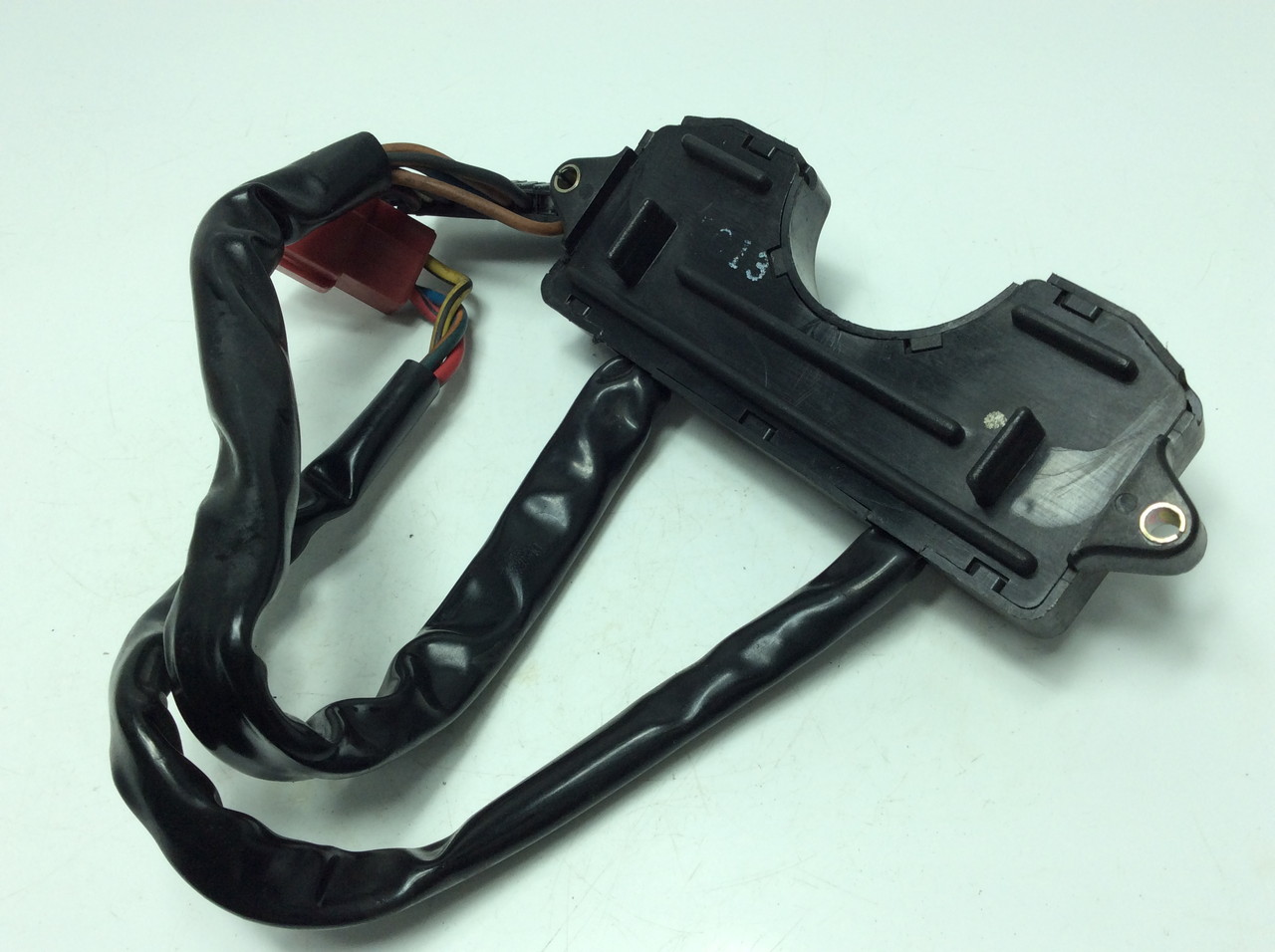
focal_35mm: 32
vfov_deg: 44.1
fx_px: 1177
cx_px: 638
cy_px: 476
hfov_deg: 56.9
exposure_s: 1/338
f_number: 2.4
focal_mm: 3.3
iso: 32
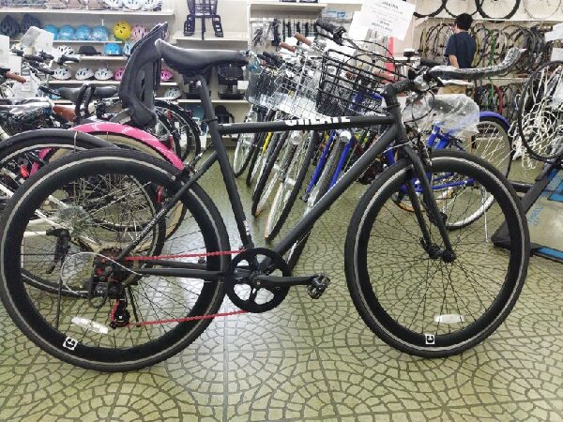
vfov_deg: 51.4
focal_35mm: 27
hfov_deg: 65.3
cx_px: 282
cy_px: 211
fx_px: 439
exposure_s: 1/500
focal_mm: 4.71
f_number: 1.79
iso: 838
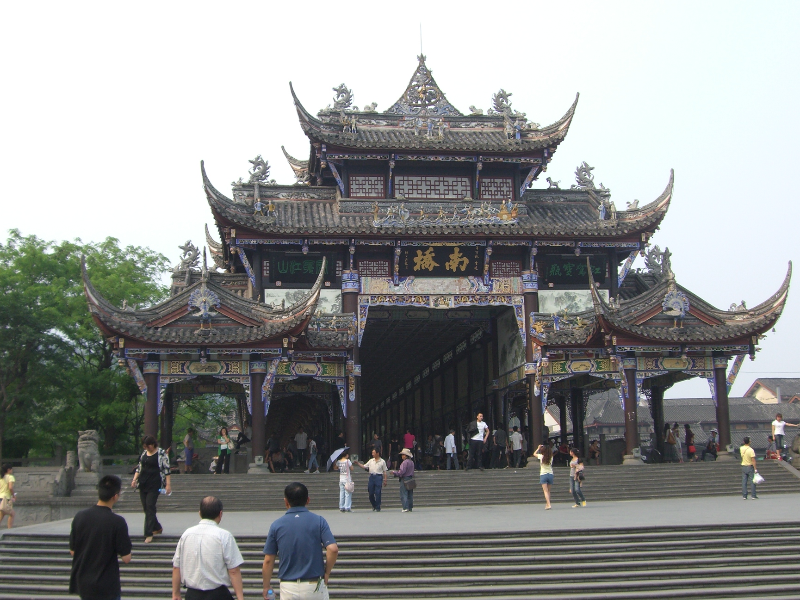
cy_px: 303
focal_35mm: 45
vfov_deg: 32.2
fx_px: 1040
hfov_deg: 42.1
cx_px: 396
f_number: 4.3
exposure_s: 1/320
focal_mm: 6.2
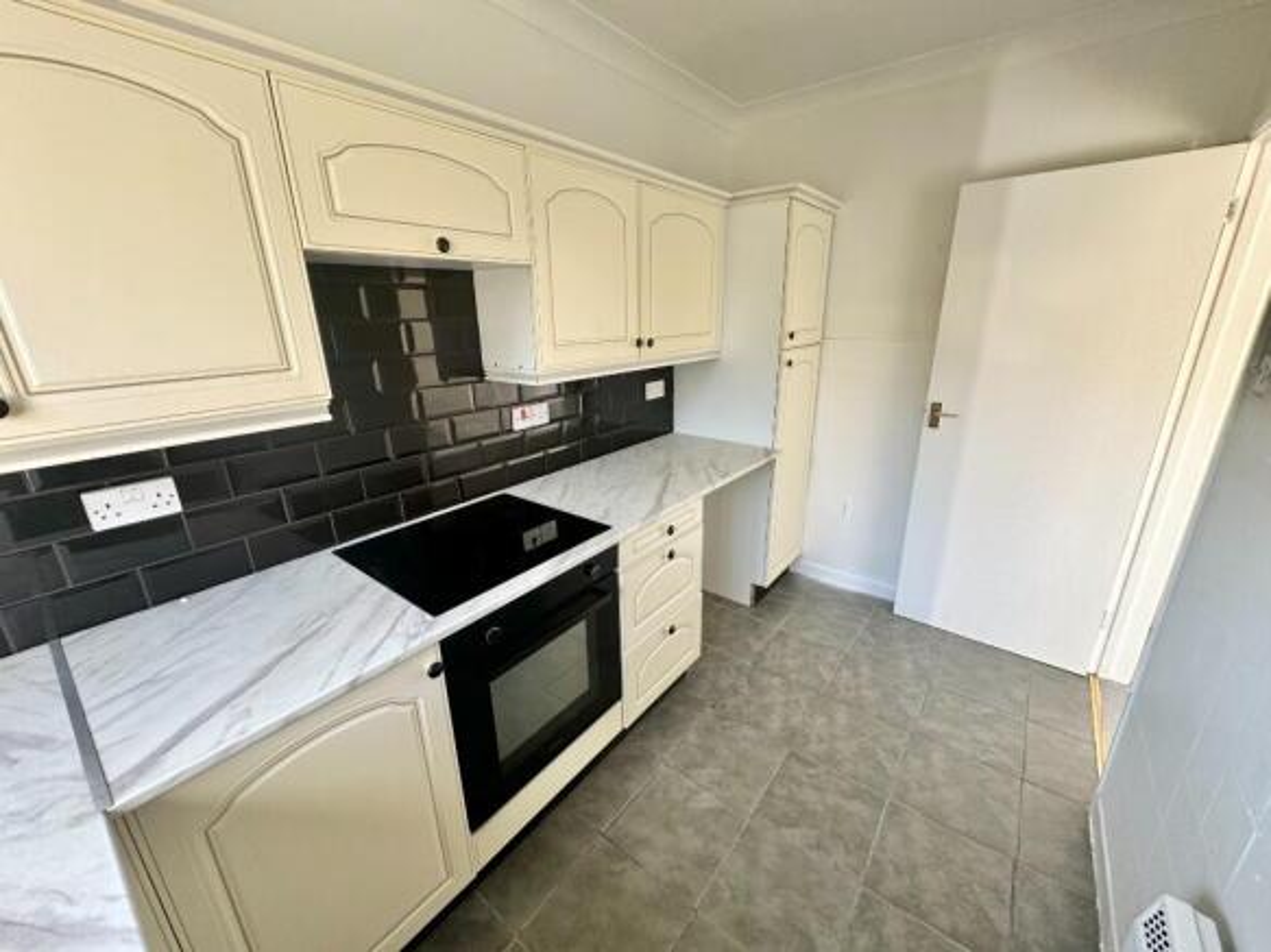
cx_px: 636
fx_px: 514
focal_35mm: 14
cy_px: 476
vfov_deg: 85.7
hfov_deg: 102.1
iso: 250
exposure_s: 1/99
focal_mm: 2.22
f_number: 2.2
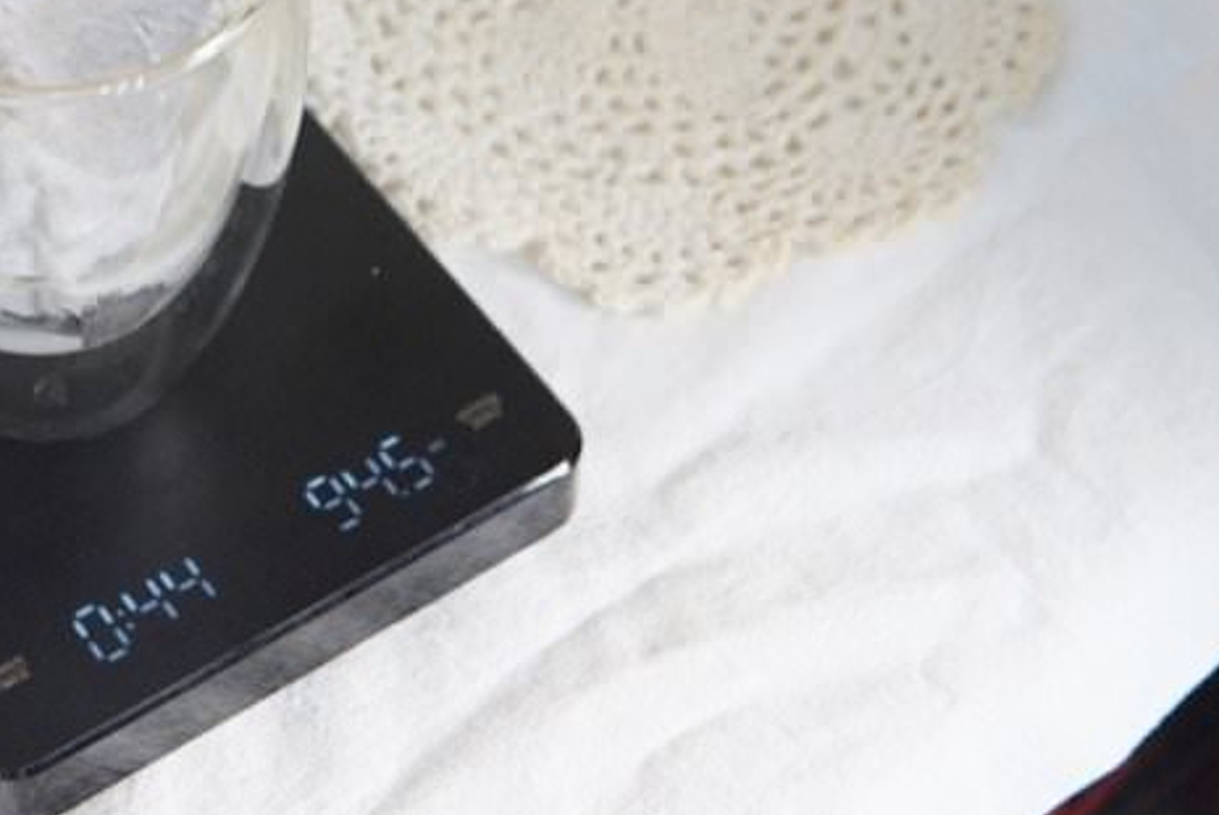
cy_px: -35
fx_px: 3286
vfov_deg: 13.9
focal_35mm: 97
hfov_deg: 20.4
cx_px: 3
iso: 800
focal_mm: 30
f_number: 4
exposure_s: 1/160
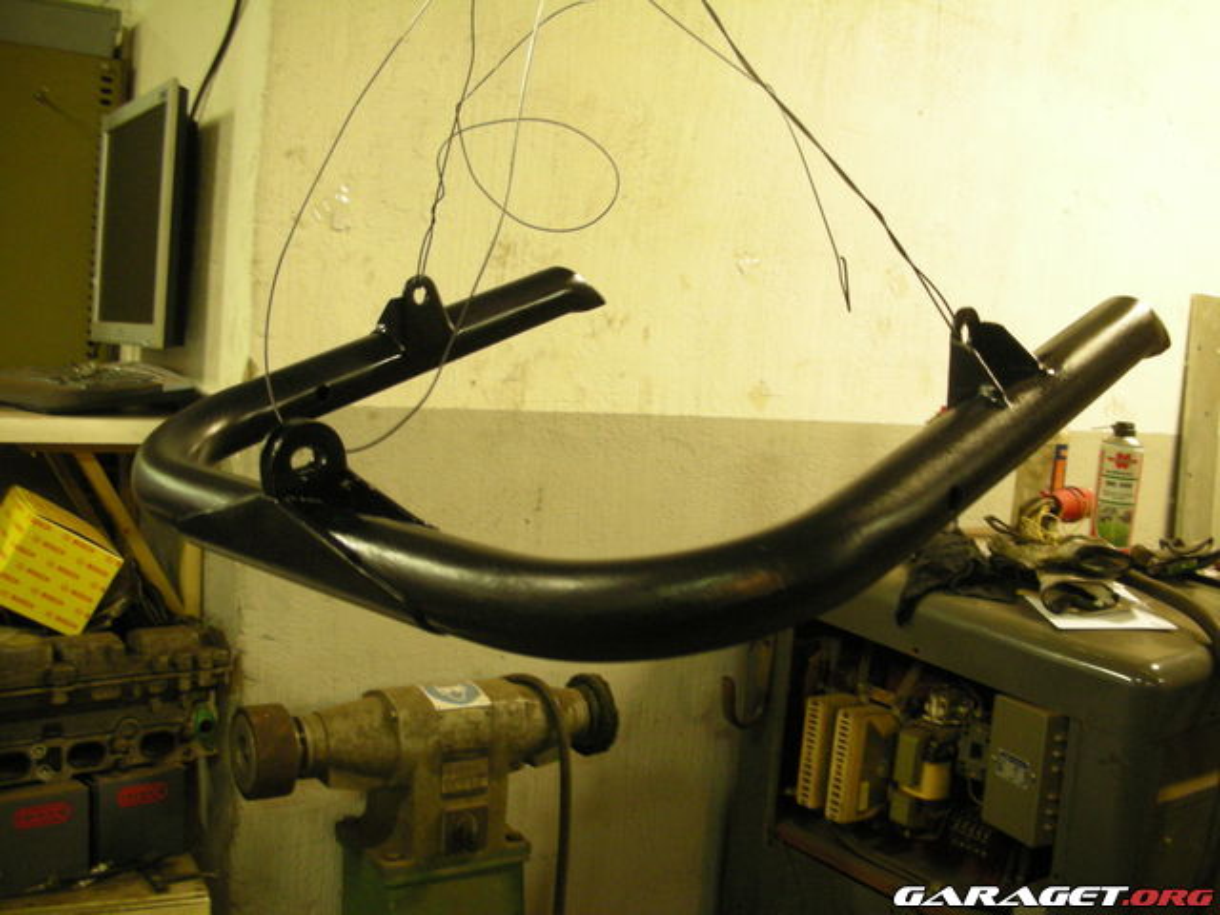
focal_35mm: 35
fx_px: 1234
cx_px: 610
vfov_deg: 40.7
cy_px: 458
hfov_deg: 52.6
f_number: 2.8
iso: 200
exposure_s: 1/13.7
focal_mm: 5.8
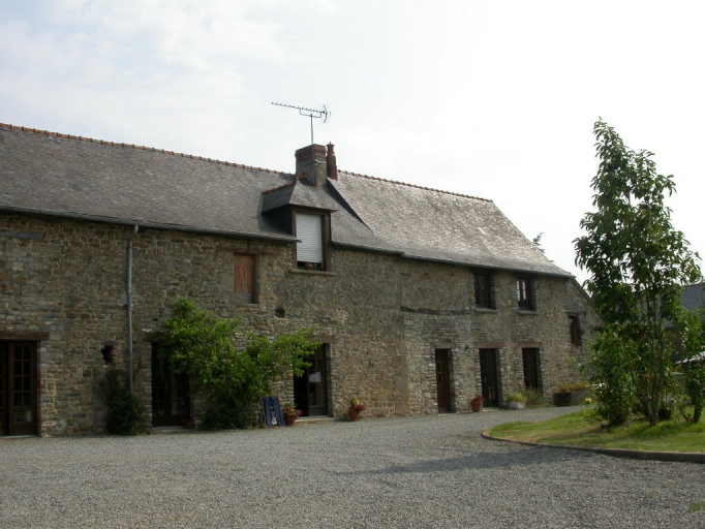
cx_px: 352
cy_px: 264
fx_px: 774
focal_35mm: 38
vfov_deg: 37.7
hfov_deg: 49.0
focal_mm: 7.85
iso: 100
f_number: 7.5
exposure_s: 1/469
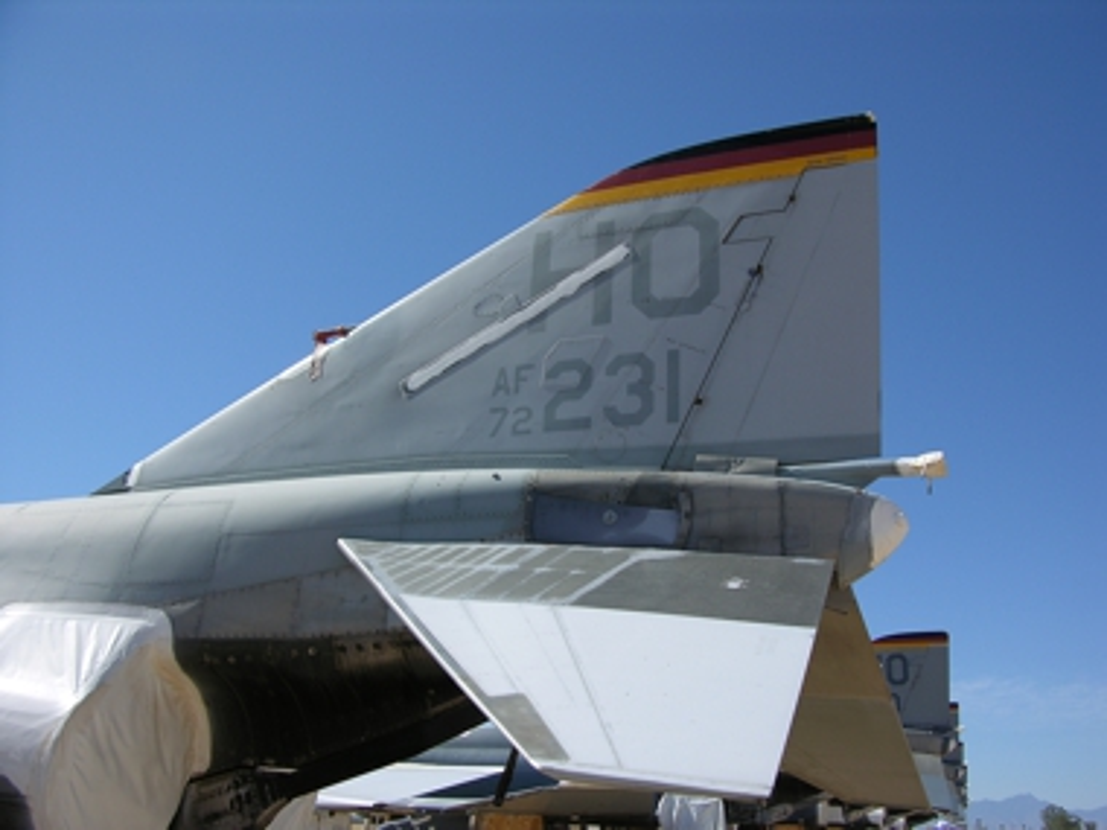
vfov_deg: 40.7
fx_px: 1119
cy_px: 415
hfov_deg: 52.6
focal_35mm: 35
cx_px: 554
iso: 50
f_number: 3.2
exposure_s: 1/965
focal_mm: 8.9
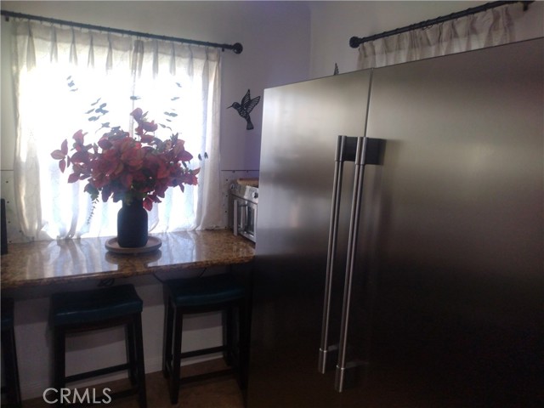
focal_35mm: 20
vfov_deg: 66.0
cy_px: 204
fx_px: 314
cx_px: 272
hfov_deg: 81.7
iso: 192
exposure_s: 1/30
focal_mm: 3.54
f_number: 2
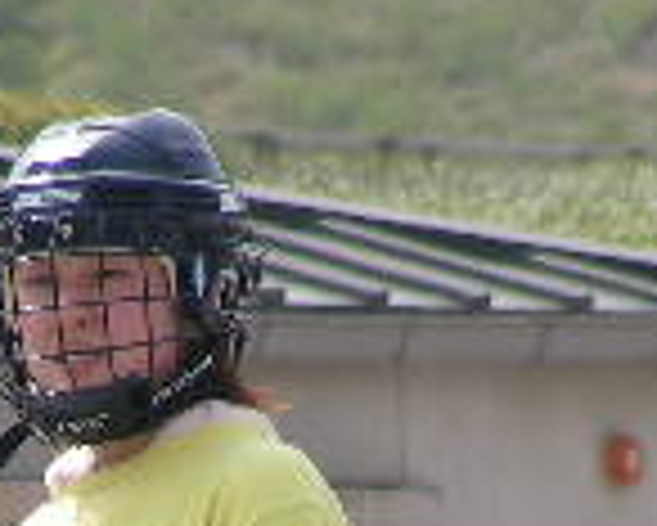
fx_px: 31599
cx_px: 148
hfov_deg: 1.2
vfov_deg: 1.0
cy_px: 989
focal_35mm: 1624
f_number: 4
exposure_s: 1/315
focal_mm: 63.3
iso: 50
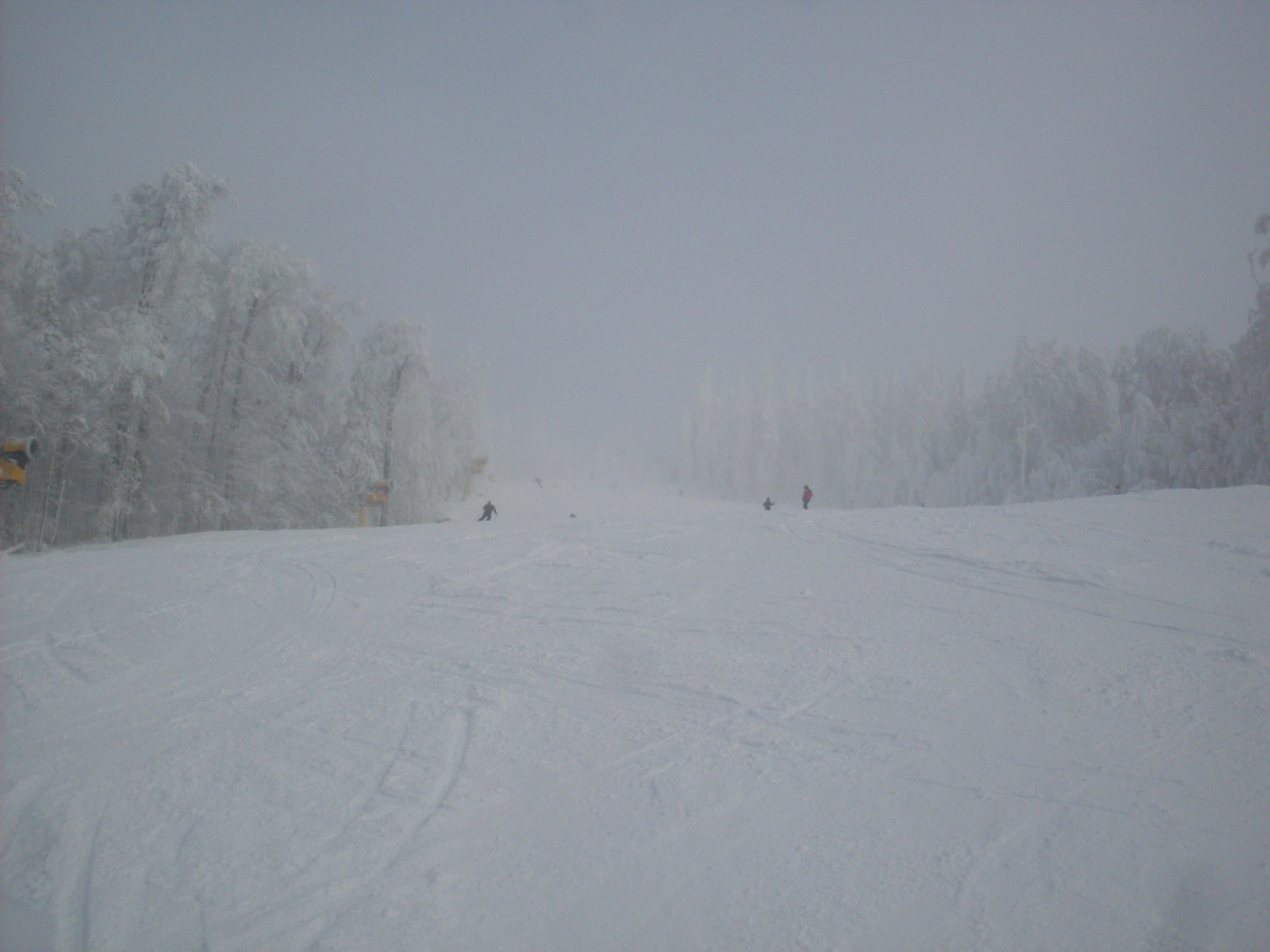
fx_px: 1394
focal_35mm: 38
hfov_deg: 49.0
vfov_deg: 37.7
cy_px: 476
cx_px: 635
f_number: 8.4
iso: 80
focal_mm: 6.3
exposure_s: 1/350
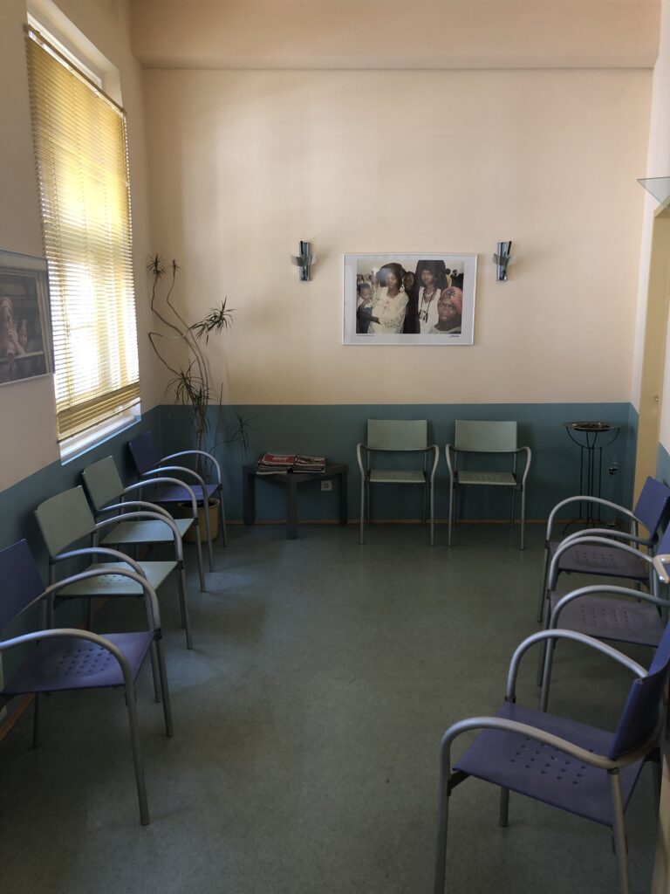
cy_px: 447
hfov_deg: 49.7
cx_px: 335
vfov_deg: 63.4
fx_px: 723
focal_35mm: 28
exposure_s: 1/24
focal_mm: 3.99
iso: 40
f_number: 1.8
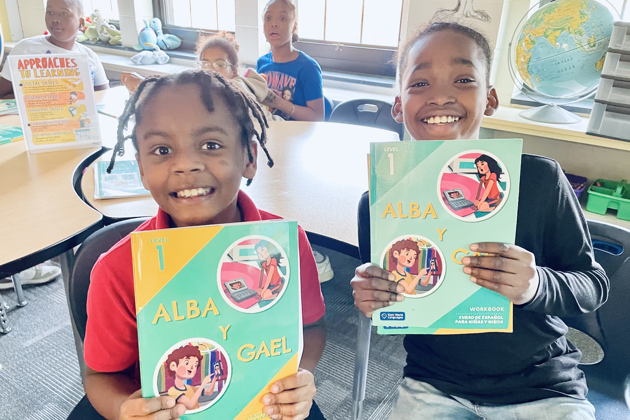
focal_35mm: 29
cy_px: 233
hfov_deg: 63.7
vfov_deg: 44.9
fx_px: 507
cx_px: 323
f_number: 1.6
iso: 400
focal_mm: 4.2
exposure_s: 1/60
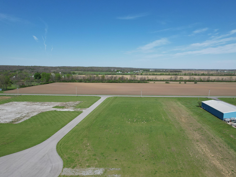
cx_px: 129
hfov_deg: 71.4
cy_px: 88
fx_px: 164
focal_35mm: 24
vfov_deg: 56.8
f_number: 2.8
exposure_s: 1/2500
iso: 100
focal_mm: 8.38
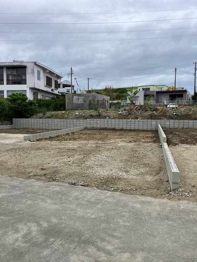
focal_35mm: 28
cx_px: 98
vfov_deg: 63.4
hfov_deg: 49.7
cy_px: 131
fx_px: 212
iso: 32
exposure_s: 1/1185
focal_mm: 3.99
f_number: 1.8
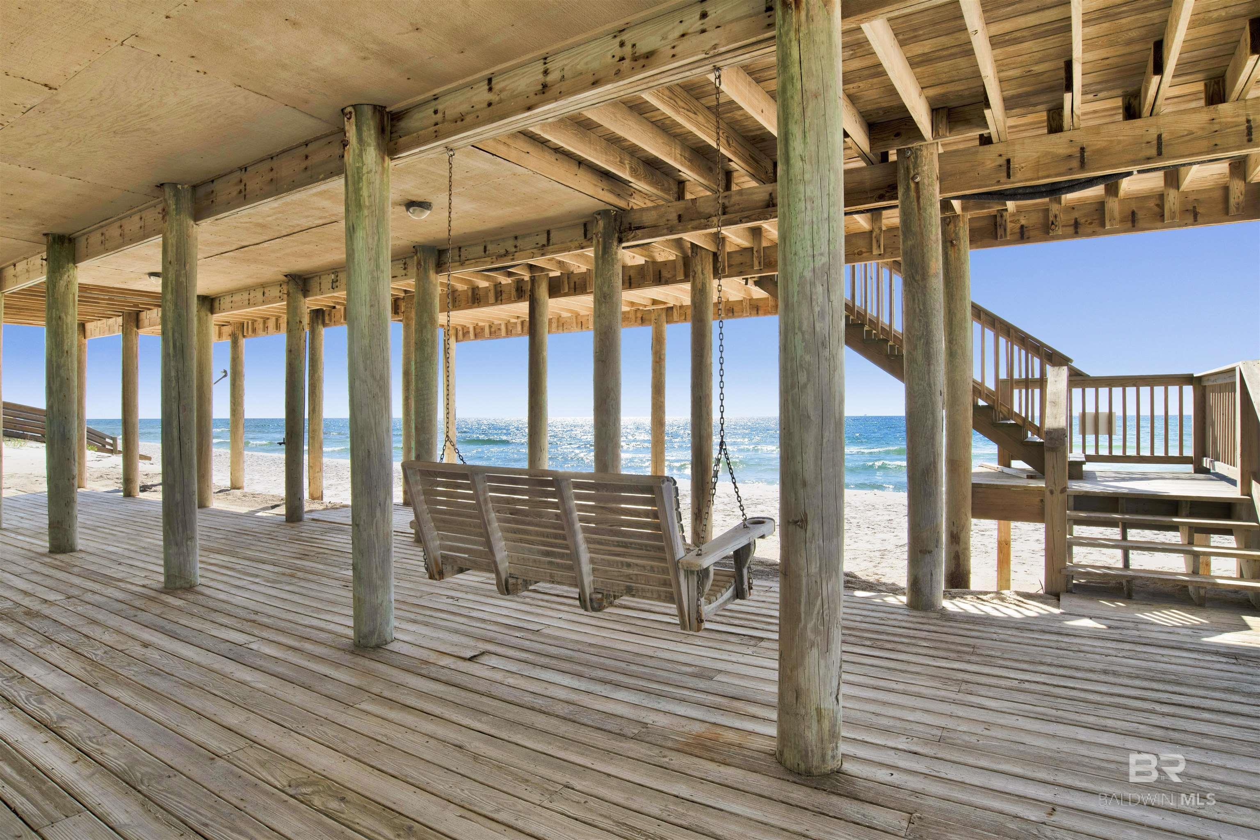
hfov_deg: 86.9
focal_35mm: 19
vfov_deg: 64.6
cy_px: 420
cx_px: 630
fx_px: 665
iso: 200
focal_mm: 19
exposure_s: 1/200
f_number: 11
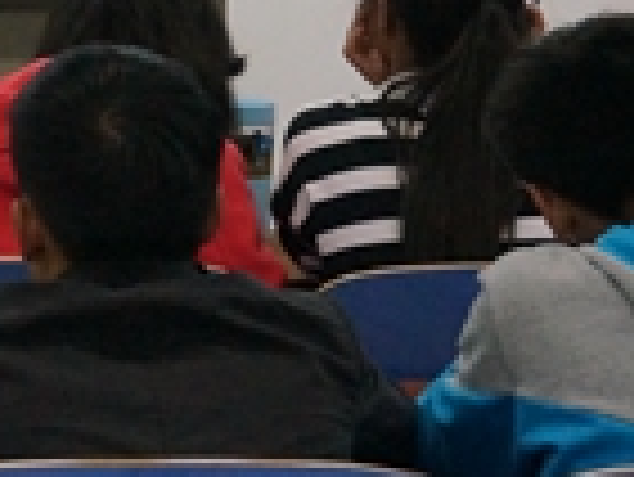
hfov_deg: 11.0
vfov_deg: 8.4
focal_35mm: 174
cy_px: -169
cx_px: -261
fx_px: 3187
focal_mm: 31
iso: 3200
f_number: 9
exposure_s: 1/160
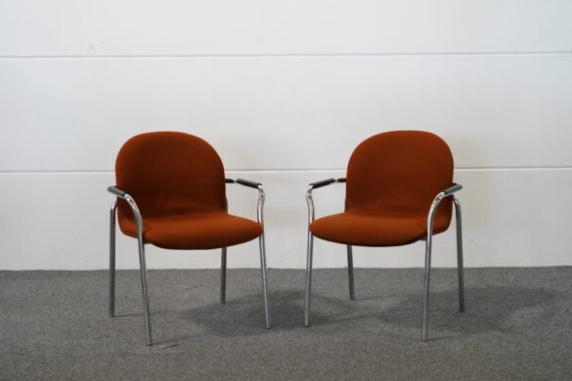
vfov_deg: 23.0
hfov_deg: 33.9
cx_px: 286
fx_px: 937
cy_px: 192
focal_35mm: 59
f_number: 5.6
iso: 5000
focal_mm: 58
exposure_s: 1/100
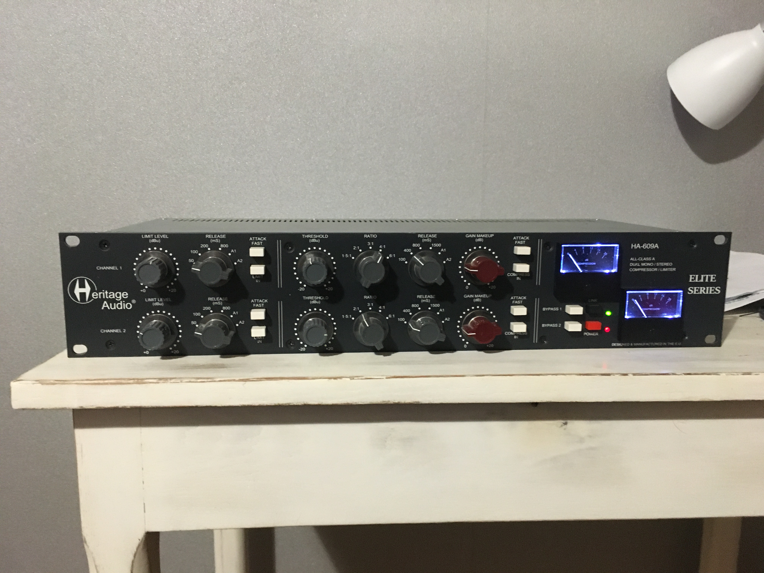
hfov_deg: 61.7
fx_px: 640
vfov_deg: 48.2
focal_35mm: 29
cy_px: 286
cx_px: 382
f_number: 2.2
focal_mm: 4.15
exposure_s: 1/17
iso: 250
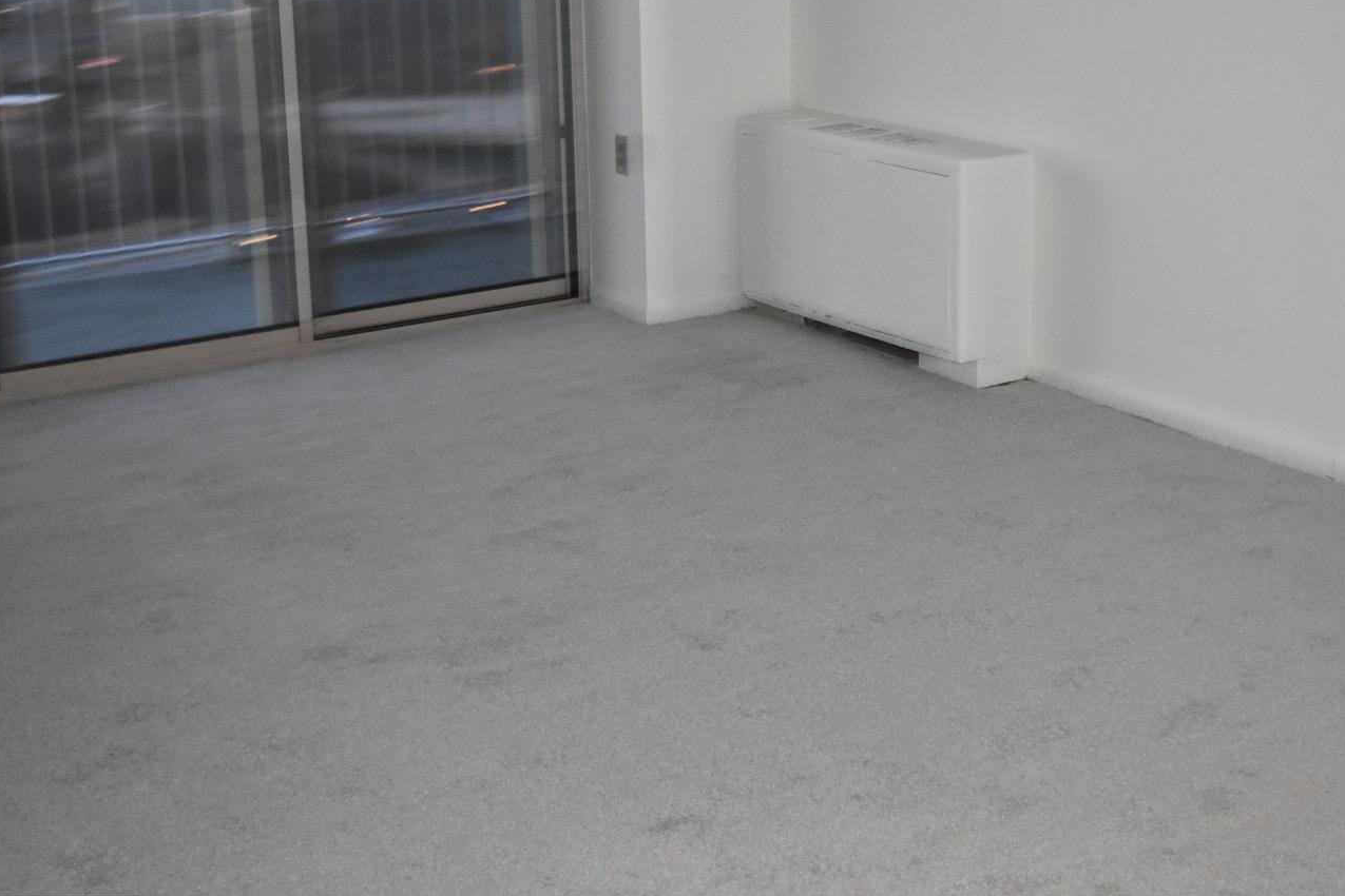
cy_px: 387
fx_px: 2279
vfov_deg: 22.2
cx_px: 810
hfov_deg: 32.8
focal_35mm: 61
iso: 2200
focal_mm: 32
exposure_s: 1/60
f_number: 4.5
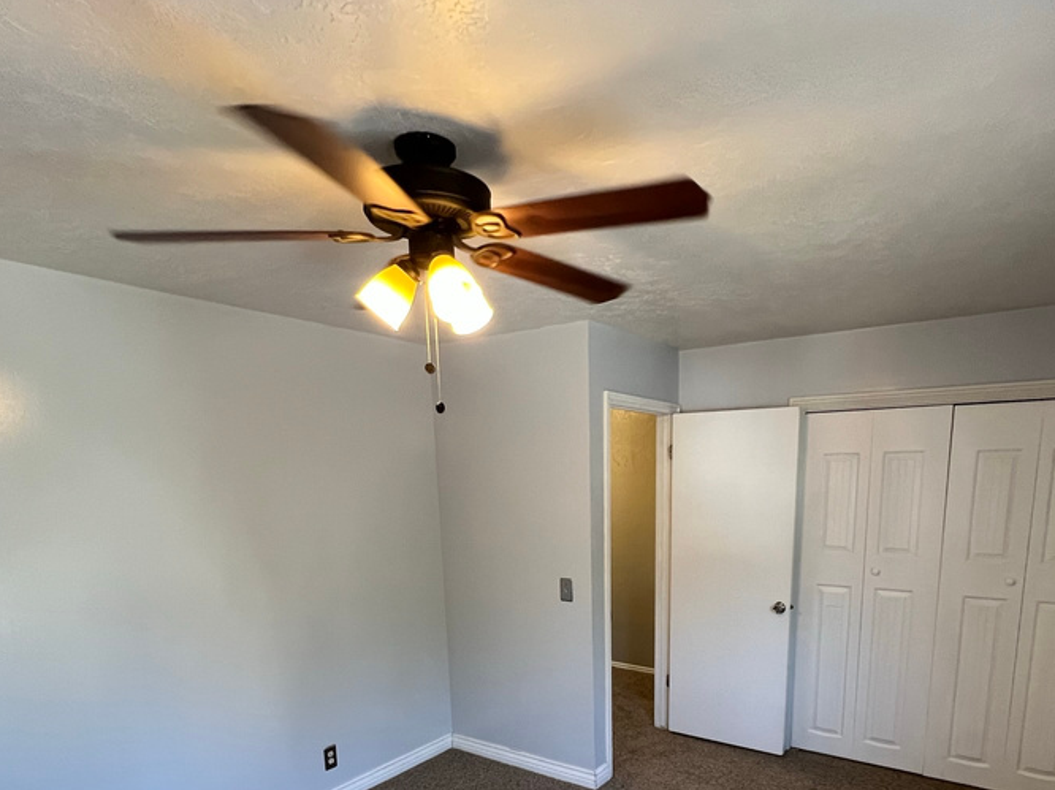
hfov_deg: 81.4
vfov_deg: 61.9
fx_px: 609
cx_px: 591
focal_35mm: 20
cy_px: 600
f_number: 1.8
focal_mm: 1.57
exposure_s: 1/120
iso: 200
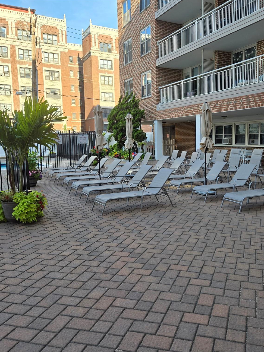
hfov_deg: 44.9
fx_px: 315
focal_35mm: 31
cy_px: 176
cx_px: 171
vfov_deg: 58.3
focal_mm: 5.4
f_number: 1.8
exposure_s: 1/606
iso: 25
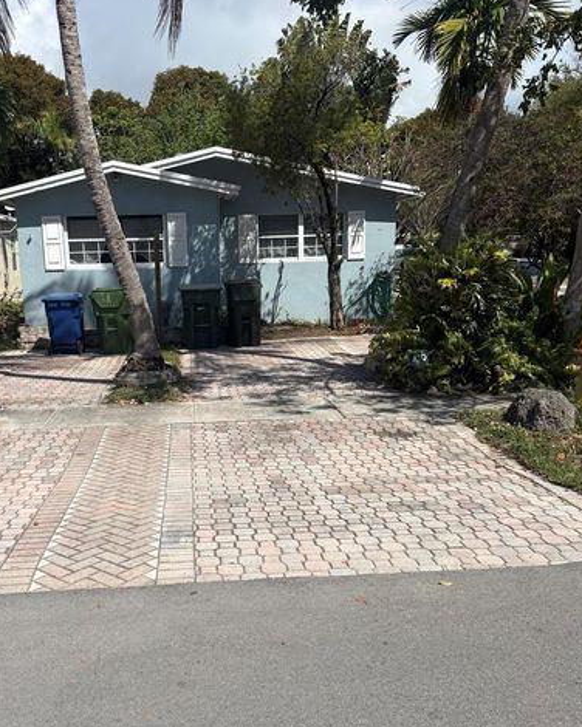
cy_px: 408
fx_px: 775
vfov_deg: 50.2
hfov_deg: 41.0
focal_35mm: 36
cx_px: 232
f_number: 1.6
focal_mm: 5.96
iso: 50
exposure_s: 1/4854
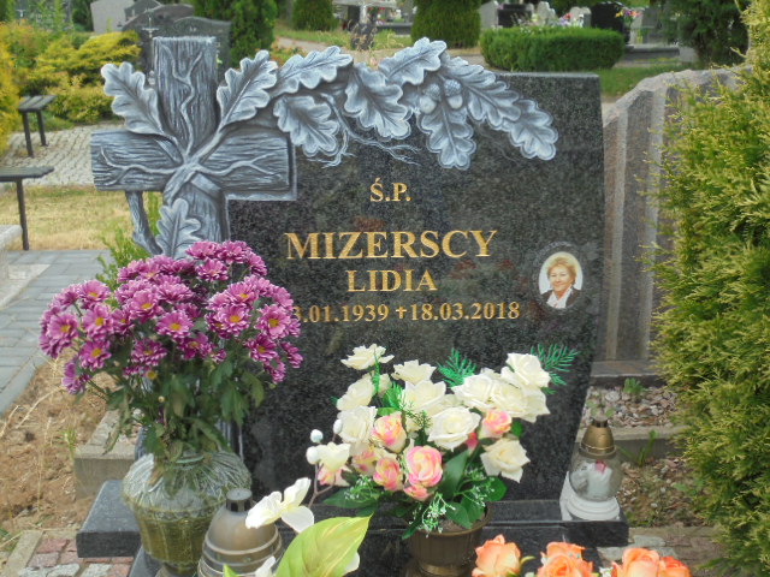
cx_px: 385
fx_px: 956
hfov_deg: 43.9
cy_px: 288
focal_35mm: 43
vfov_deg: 33.6
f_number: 4.5
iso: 100
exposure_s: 1/200
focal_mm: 7.8
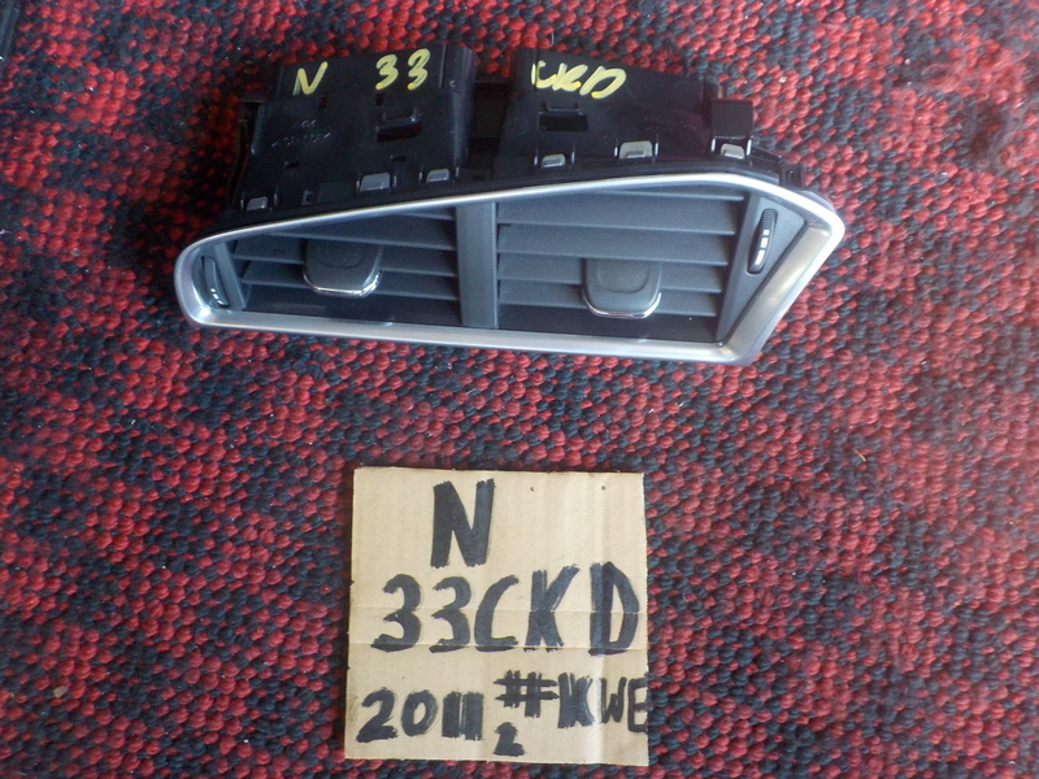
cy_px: 390
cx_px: 520
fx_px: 900
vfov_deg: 46.8
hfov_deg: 60.0
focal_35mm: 30
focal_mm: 4.1
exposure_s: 1/30
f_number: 3.3
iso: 250
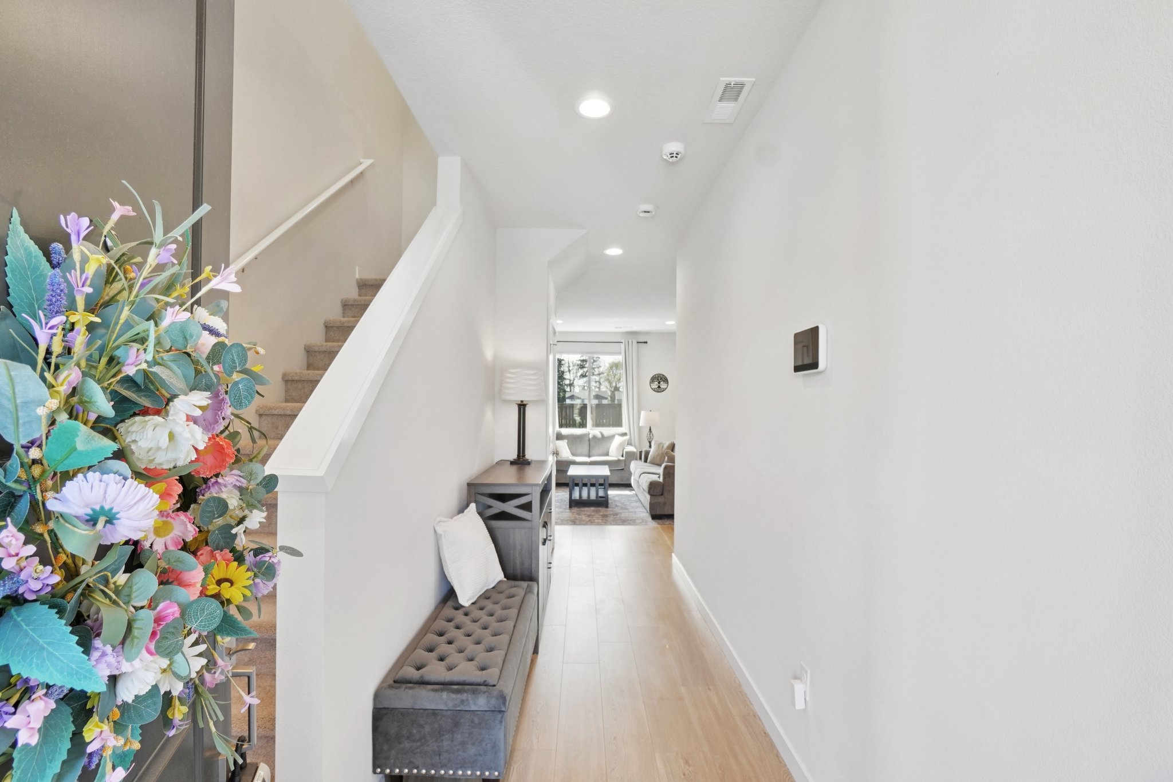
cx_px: 586
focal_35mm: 15
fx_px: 489
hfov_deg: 100.4
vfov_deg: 77.3
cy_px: 391
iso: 400
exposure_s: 1/50
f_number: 8
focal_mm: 10
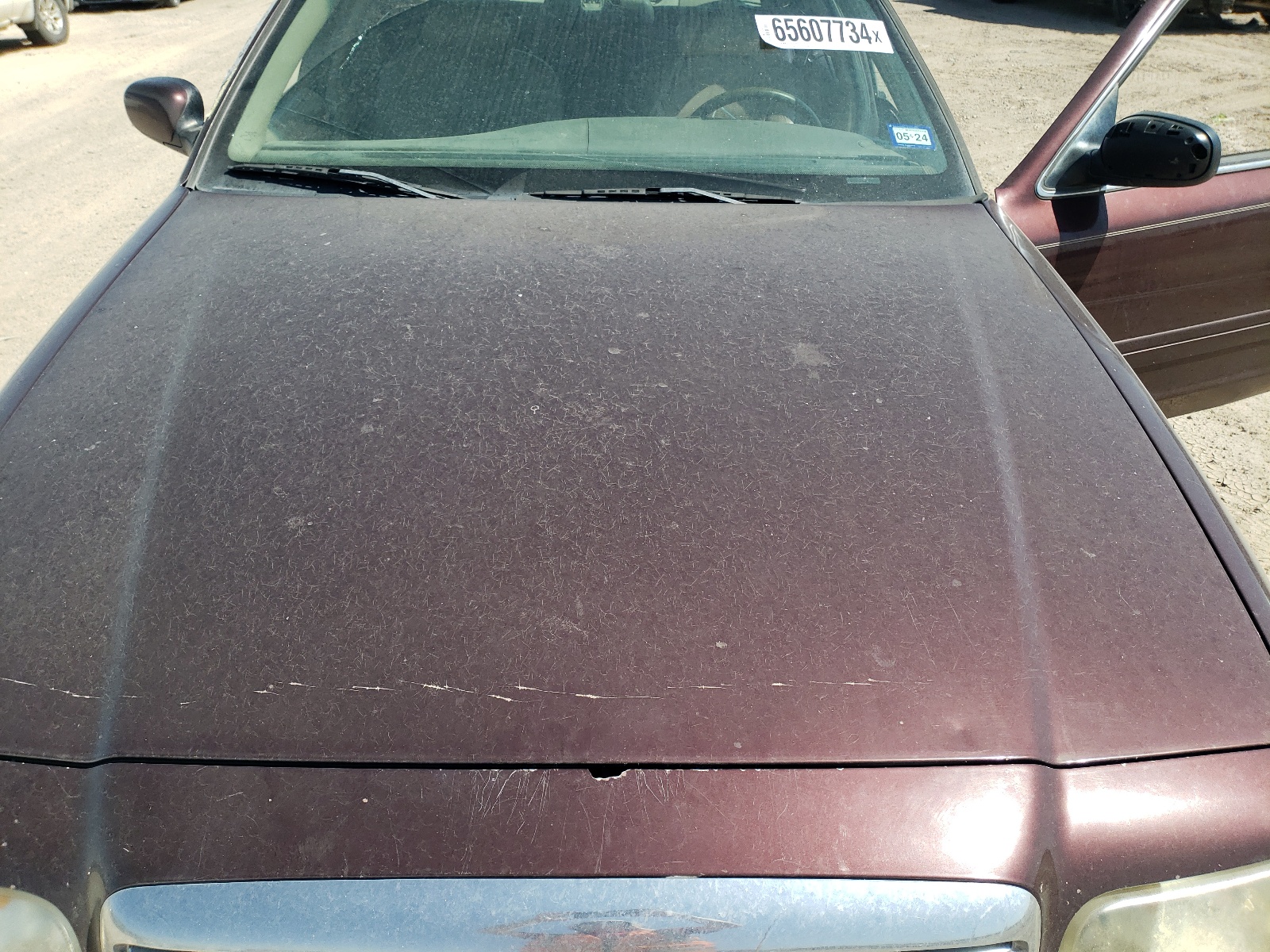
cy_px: 476
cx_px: 635
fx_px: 954
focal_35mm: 26
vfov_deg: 53.1
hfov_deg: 67.3
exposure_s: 1/2500
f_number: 1.5
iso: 50
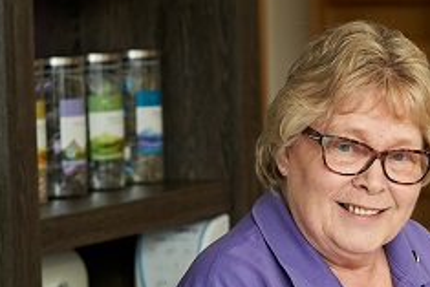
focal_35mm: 251
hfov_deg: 8.1
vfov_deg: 5.5
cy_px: 363
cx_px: 474
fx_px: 3000
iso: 640
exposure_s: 1/200
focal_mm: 50
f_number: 2.5
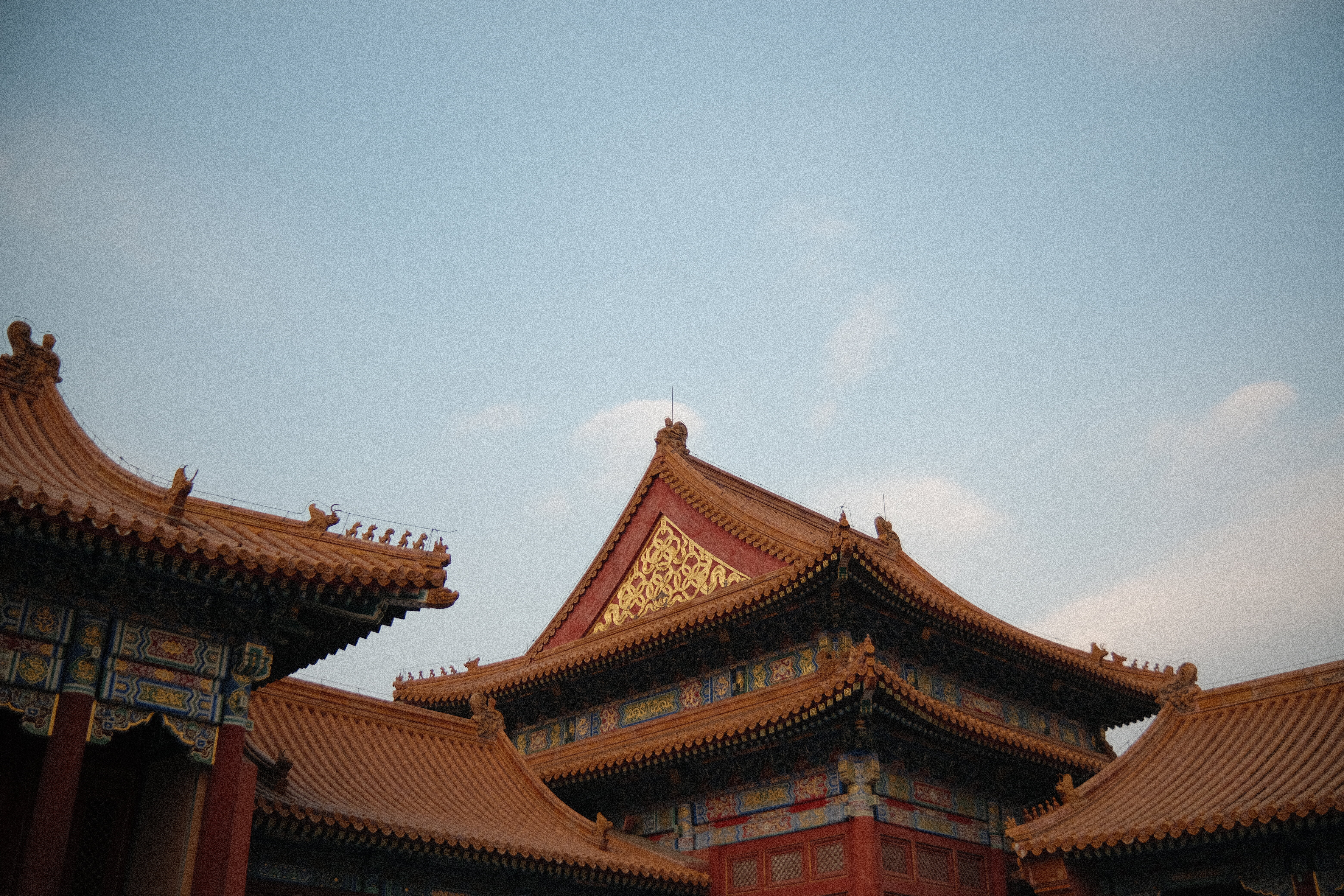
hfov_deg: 54.4
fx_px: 1307
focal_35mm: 35
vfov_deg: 37.9
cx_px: 672
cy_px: 448
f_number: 1.4
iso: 160
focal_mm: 23
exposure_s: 1/4000
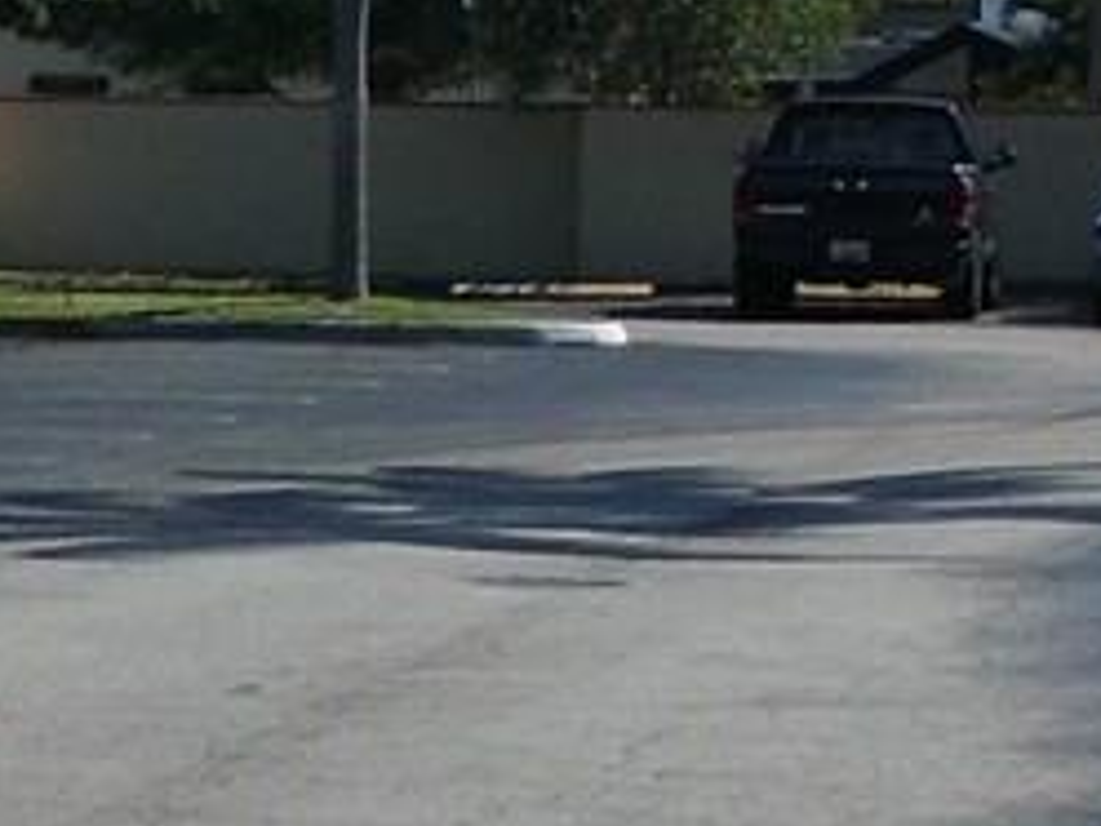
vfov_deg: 6.4
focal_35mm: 232
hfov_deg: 8.1
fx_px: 7379
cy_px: 724
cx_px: -1114
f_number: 7.3
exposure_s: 1/320
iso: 64
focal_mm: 6.3
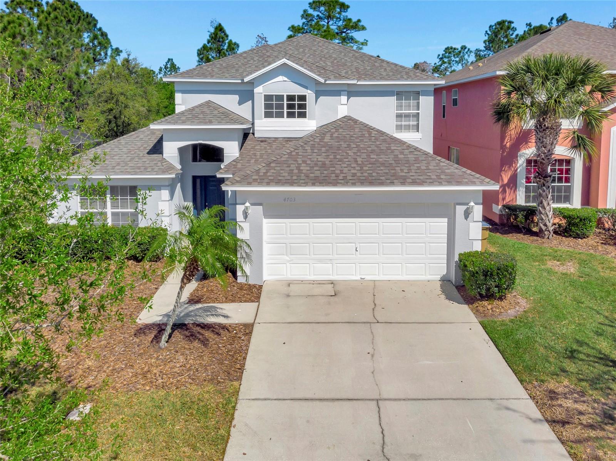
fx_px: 427
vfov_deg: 56.8
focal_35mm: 24
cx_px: 308
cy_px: 230
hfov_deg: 71.6
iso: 105
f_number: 2.8
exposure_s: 1/670
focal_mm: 4.5
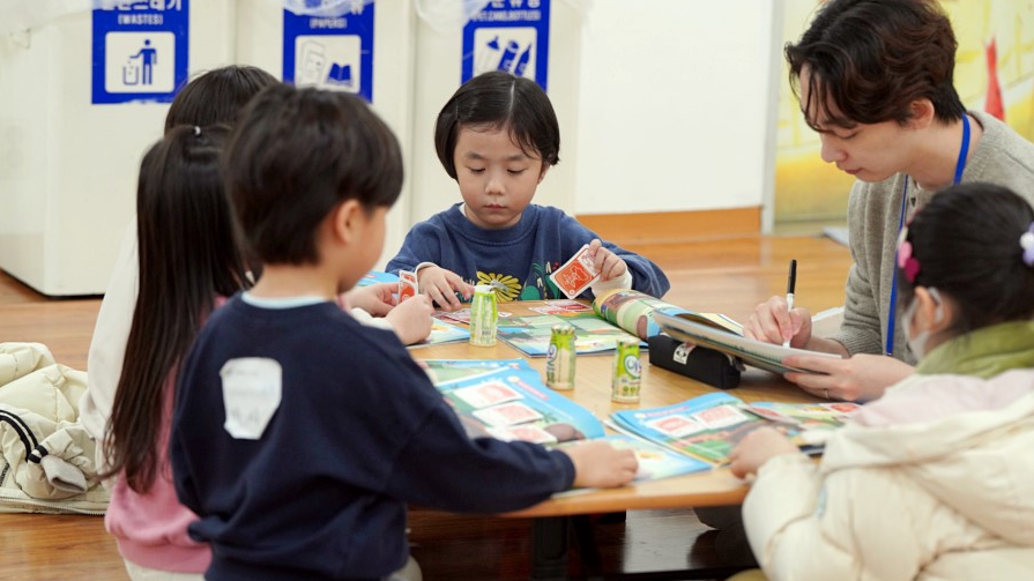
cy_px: 319
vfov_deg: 8.8
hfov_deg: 15.6
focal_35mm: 138
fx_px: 3783
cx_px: 516
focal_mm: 131
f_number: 4
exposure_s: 1/160
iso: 1600
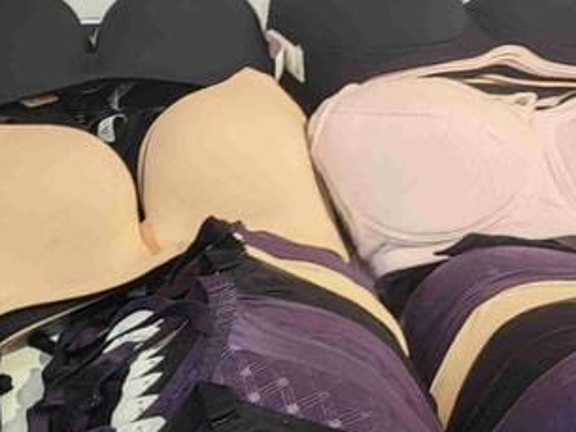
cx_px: -66
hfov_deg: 30.9
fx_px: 916
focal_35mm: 55
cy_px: 213
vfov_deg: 26.6
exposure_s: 1/60
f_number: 1.8
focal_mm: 2.03
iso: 160
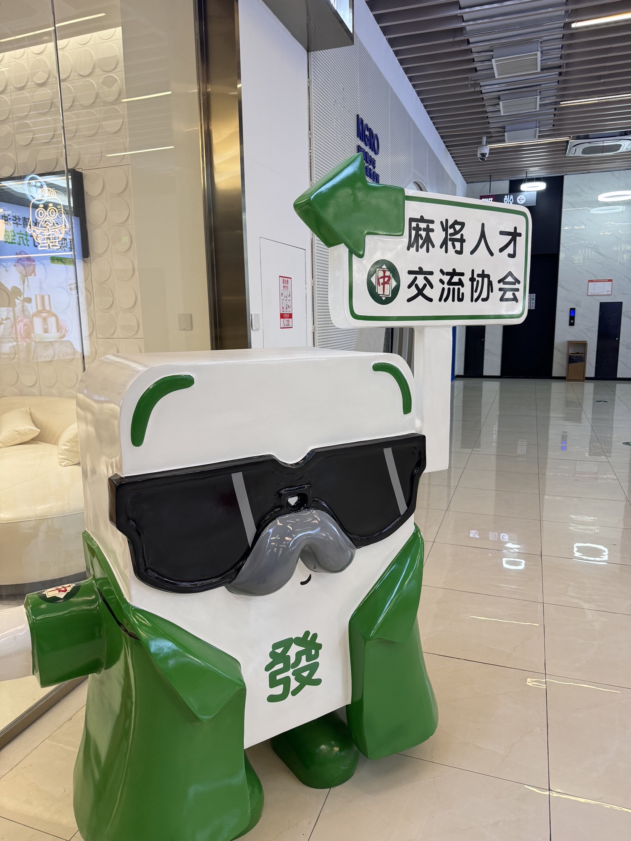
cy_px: 420
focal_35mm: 24
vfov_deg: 71.6
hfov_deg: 56.9
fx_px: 583
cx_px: 316
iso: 160
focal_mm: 6.76
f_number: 1.78
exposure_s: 1/100
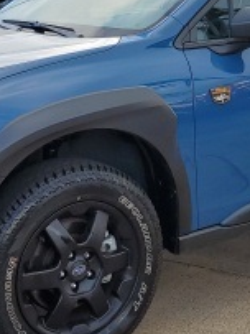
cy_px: 72
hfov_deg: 17.9
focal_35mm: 82
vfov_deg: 23.5
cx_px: 181
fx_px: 790
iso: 50
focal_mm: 4.3
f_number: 1.5
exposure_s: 1/726
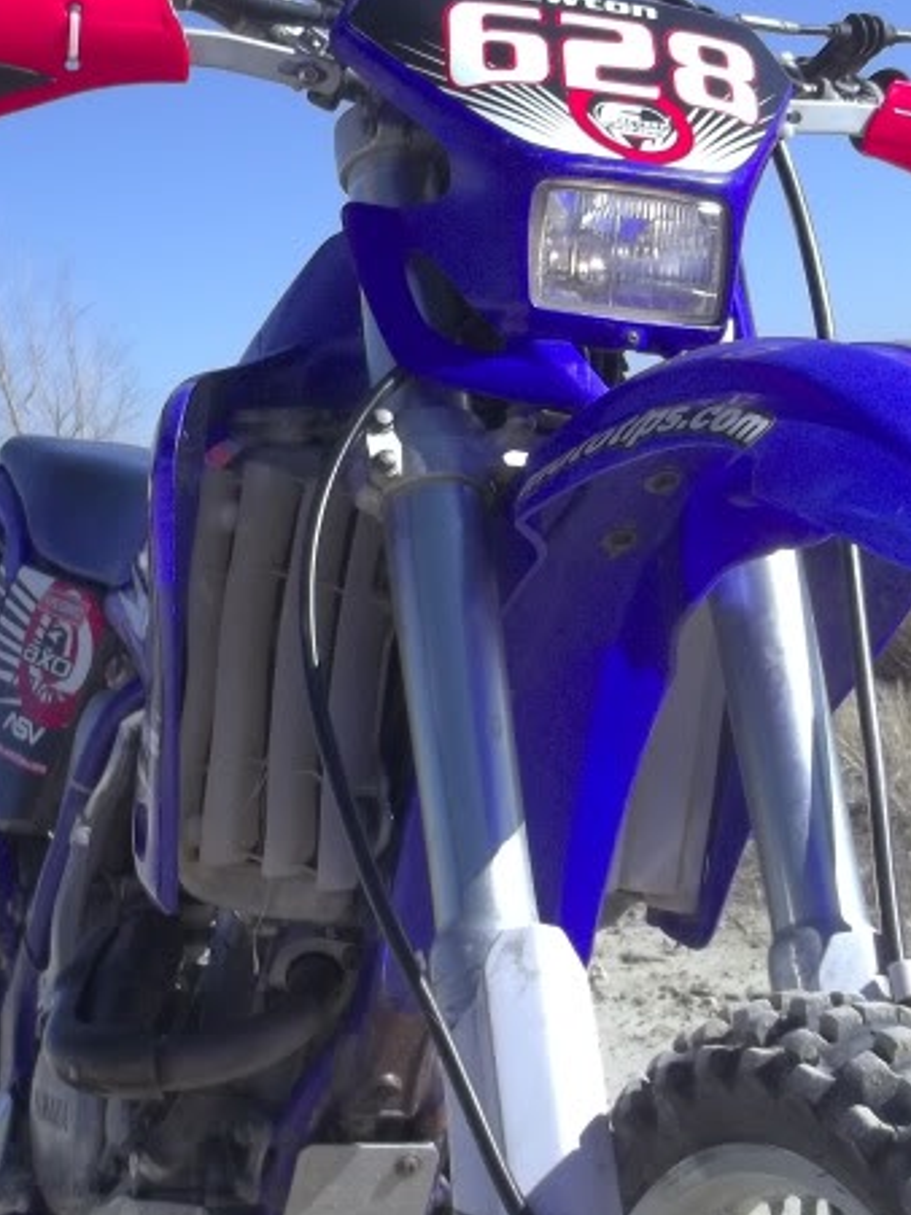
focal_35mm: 75
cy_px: 453
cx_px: 377
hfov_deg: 19.6
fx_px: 2633
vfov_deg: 25.9
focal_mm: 5.9
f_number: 8
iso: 64
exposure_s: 1/125
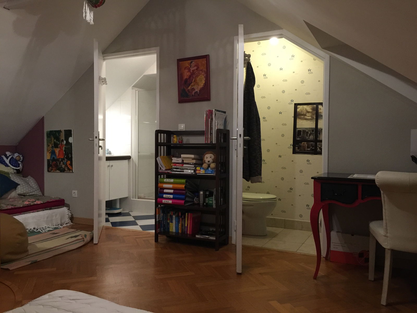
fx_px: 349
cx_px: 208
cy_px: 156
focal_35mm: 29
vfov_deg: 48.2
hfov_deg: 61.7
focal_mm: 4.15
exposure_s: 1/17
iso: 160
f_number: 2.2
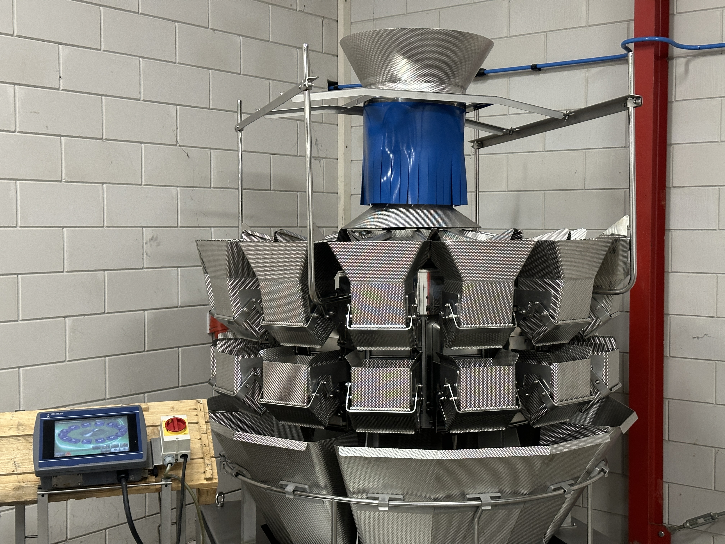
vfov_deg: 30.3
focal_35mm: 48
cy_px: 272
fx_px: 1005
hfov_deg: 39.7
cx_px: 362
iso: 320
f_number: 1.78
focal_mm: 6.86
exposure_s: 1/33
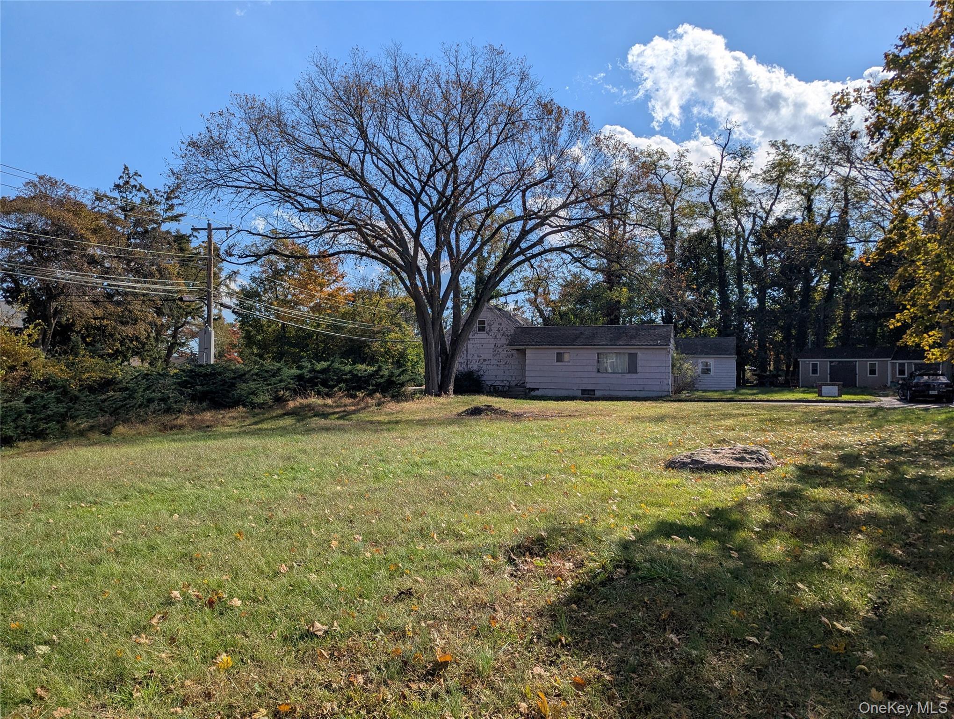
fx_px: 662
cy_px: 360
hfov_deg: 71.5
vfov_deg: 56.9
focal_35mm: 24
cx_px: 477
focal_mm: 6.81
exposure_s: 1/4926
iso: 47
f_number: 1.85
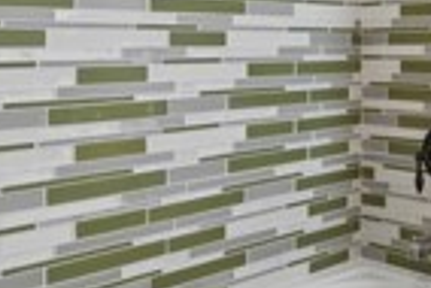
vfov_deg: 24.7
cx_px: 486
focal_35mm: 54
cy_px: 53
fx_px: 647
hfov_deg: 32.1
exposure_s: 1/20
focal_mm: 12
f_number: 8
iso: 400
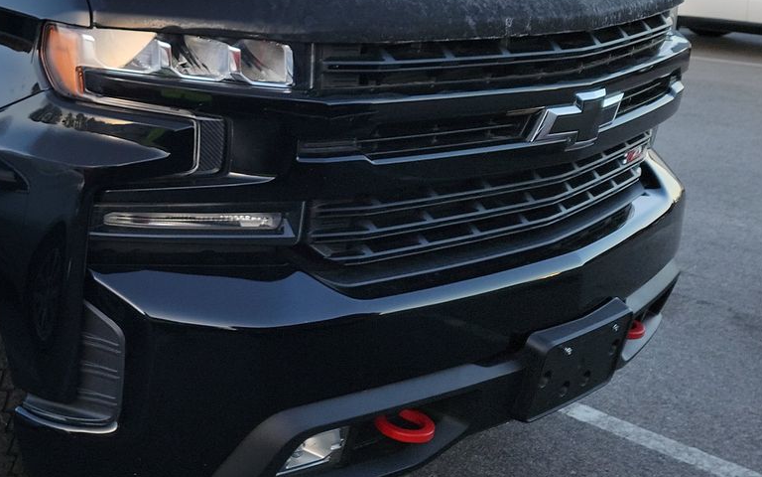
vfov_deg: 24.2
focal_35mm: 53
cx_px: 38
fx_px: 1101
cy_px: 137
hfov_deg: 35.3
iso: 51
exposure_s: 1/119
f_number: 1.8
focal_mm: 6.7
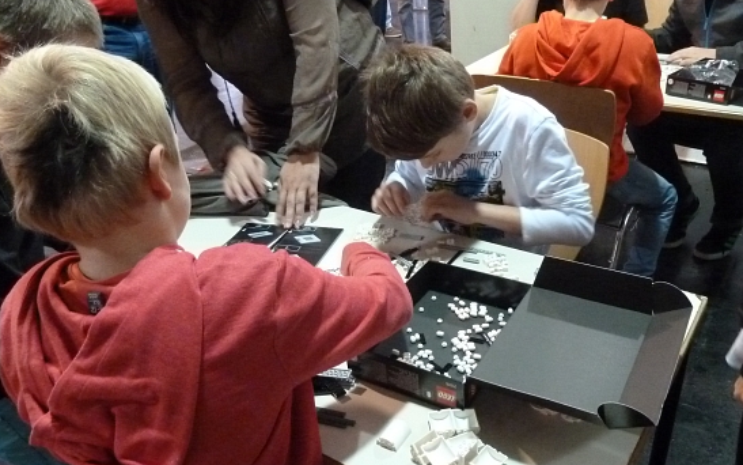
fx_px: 628
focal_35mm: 31
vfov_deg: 40.6
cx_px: 395
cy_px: 243
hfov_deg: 61.2
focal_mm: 4.1
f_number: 3.3
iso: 800
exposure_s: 1/30
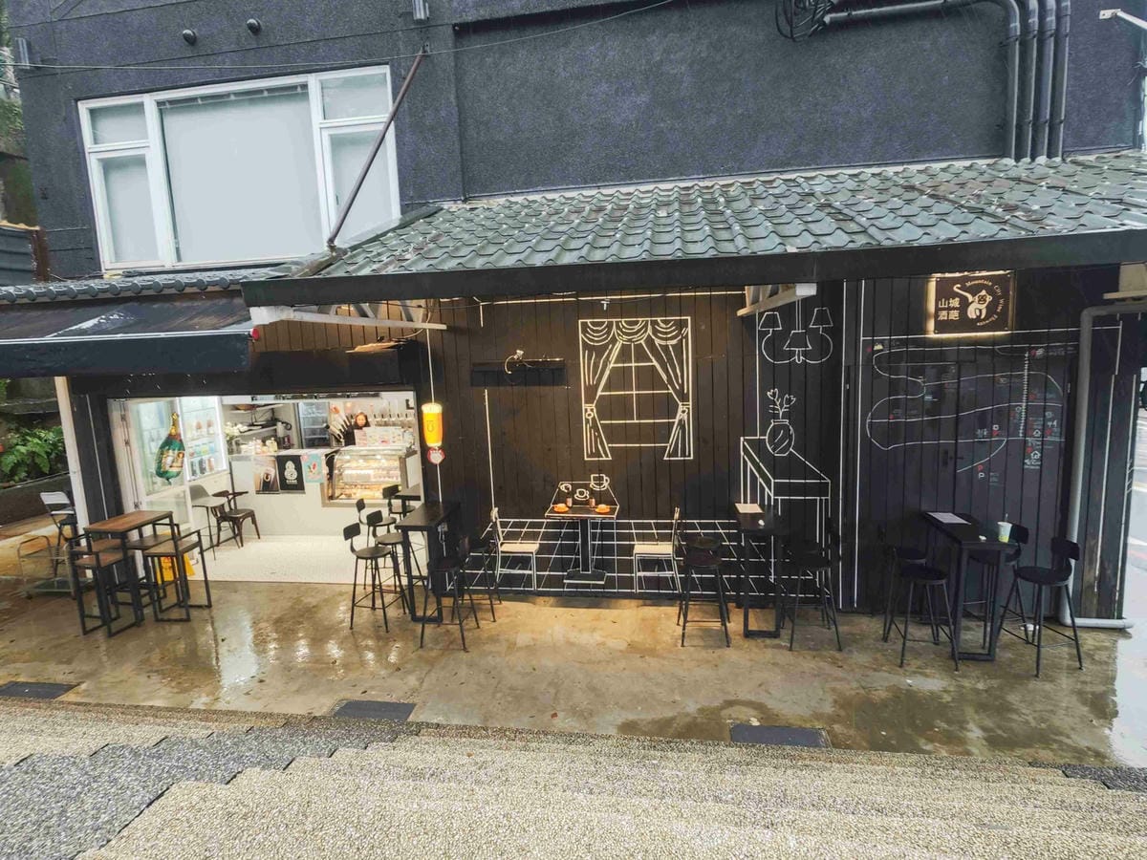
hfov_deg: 91.0
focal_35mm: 17
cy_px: 430
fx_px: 563
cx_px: 574
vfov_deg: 74.7
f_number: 1.8
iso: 200
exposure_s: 1/60
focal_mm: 2.03
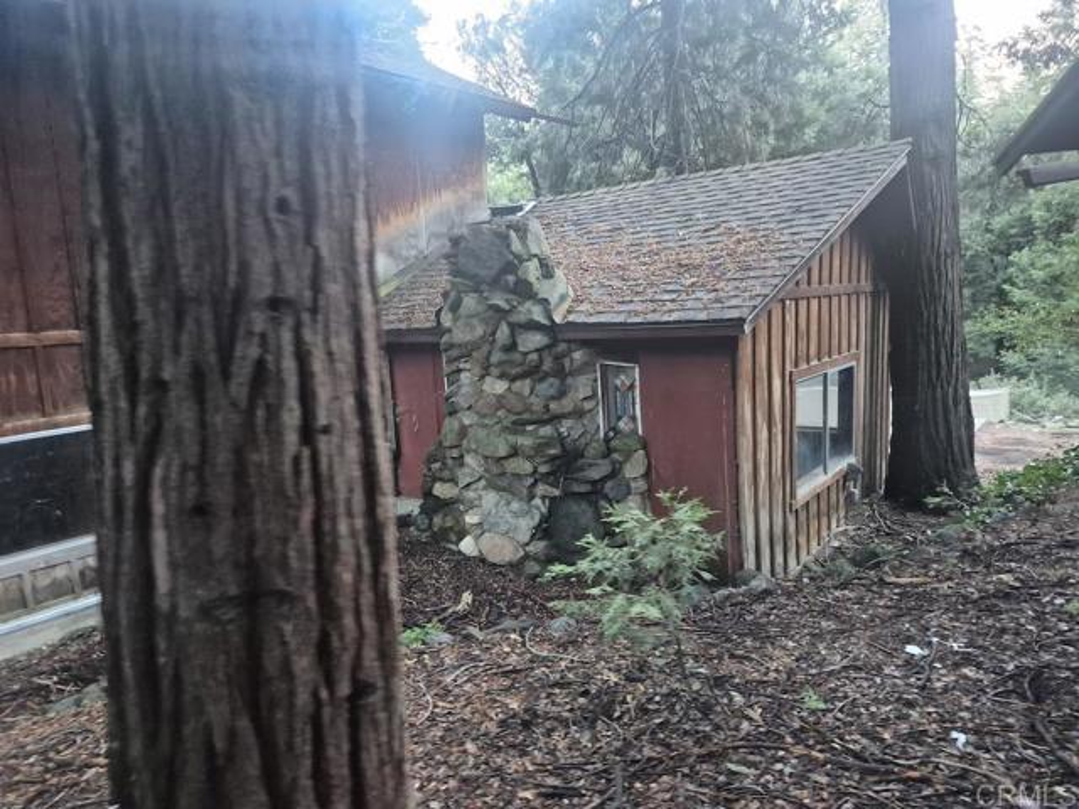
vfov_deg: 58.9
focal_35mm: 23
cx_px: 540
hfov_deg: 73.9
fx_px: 717
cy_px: 404
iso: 1000
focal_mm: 5.4
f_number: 1.8
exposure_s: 1/60
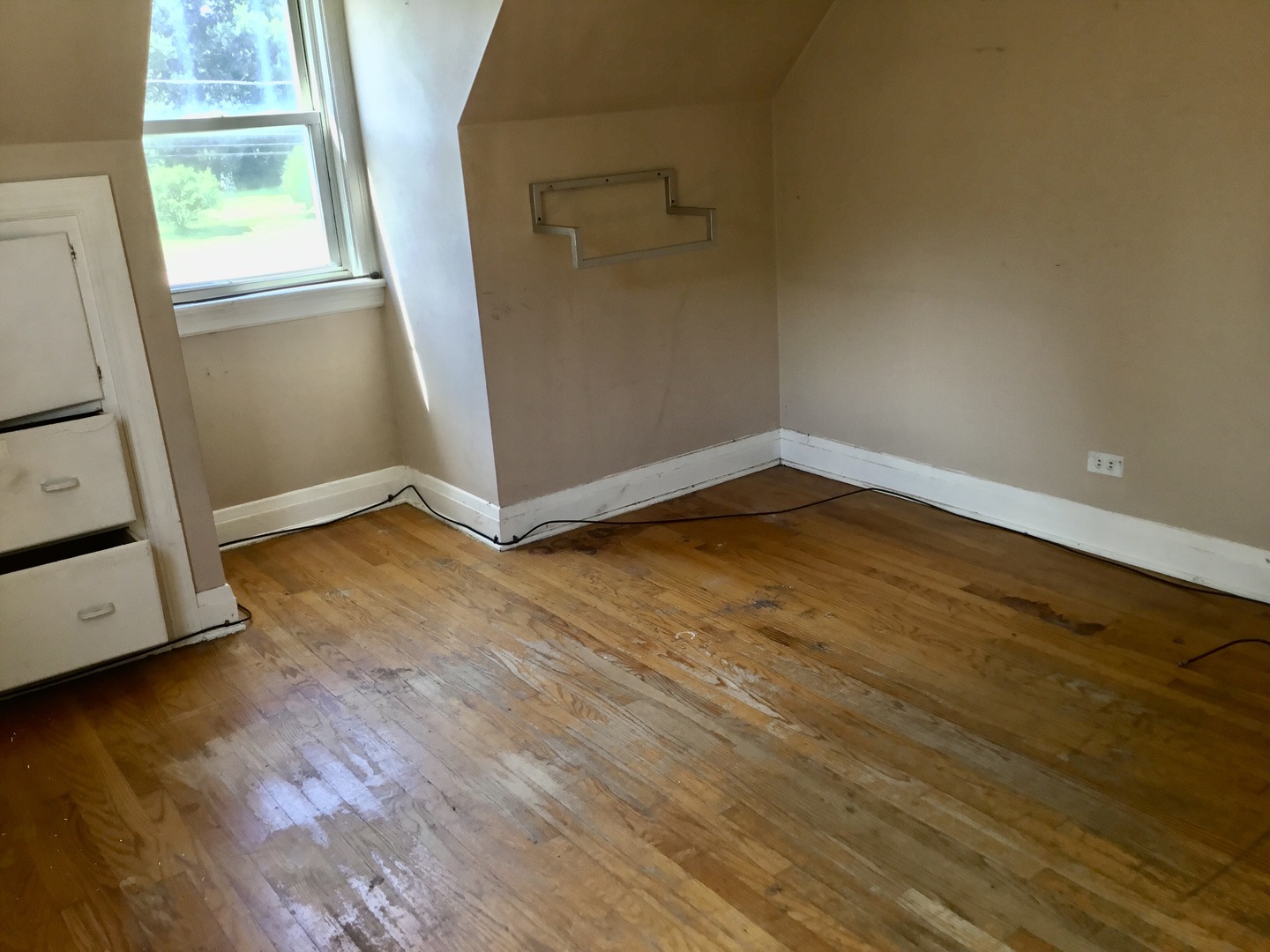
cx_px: 635
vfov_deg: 45.4
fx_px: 1137
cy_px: 476
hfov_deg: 58.4
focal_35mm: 31
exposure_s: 1/30
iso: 32
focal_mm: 3.3
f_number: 2.4
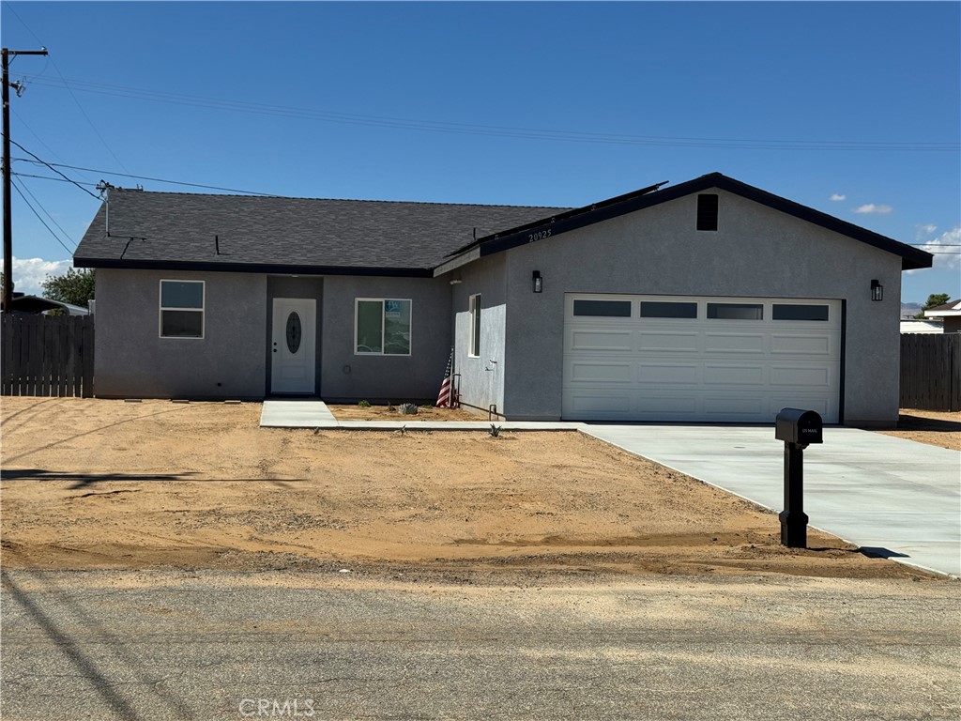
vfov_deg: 30.3
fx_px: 1333
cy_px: 360
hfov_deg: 39.7
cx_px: 480
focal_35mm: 48
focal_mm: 6.76
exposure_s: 1/7092
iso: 64
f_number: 1.78
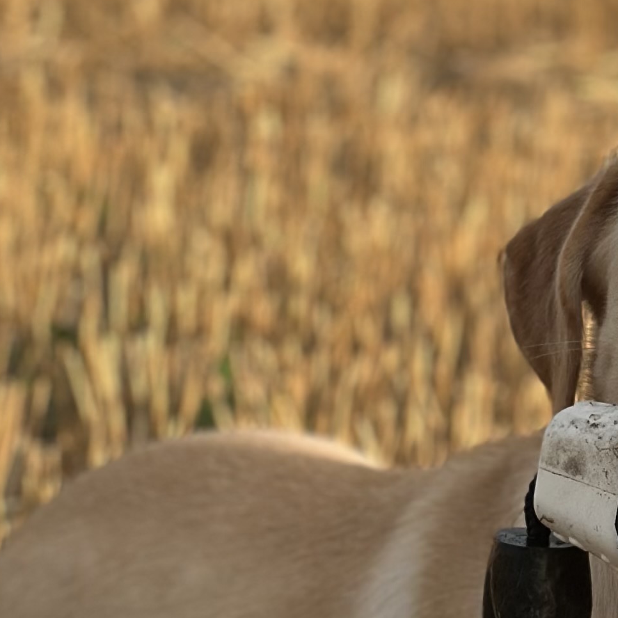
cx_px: 724
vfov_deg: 9.7
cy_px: 748
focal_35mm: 177
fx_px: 3575
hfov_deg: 9.8
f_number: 1.78
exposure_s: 1/1453
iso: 80
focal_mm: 6.86
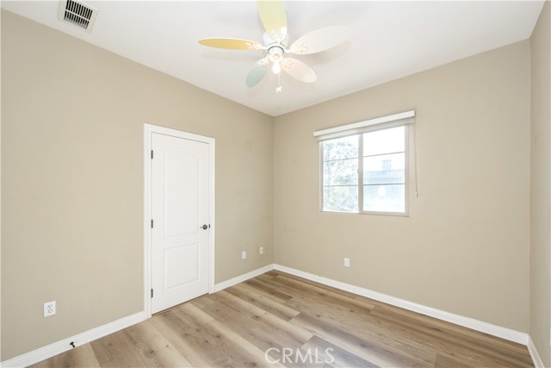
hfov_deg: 104.2
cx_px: 276
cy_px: 184
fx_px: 214
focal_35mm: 14
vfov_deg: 81.2
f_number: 5.6
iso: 110
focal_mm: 14
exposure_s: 1/125
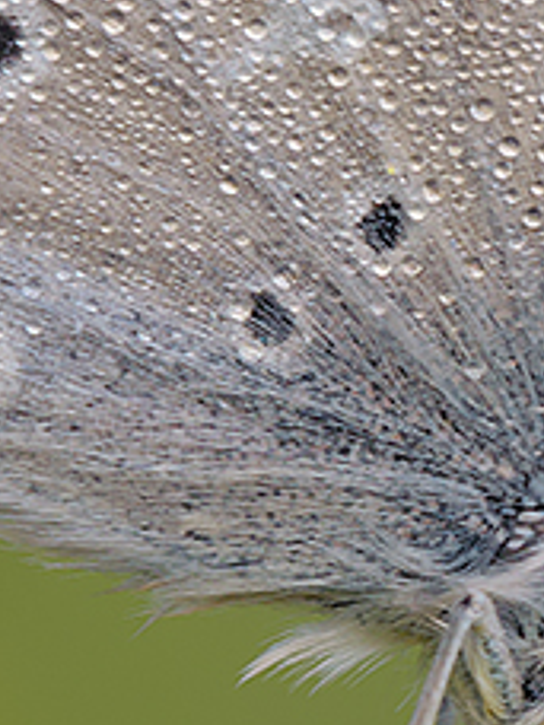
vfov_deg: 1.7
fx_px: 23887
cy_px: 967
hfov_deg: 1.3
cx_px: 687
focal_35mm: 1140
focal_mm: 180
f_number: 16
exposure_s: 1/13
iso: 100
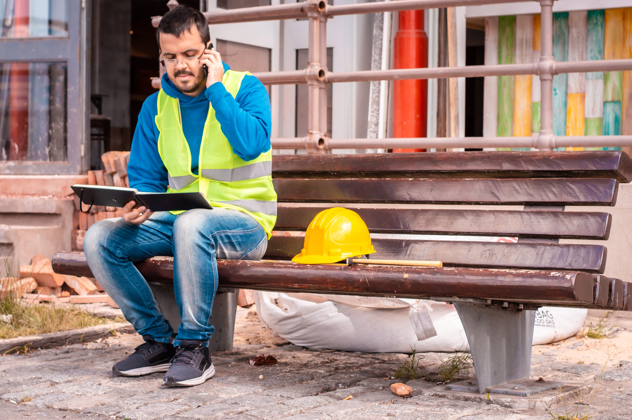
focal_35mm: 75
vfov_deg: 18.1
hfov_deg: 27.0
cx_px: 316
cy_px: 210
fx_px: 1315
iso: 100
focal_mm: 50
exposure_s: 1/200
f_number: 5
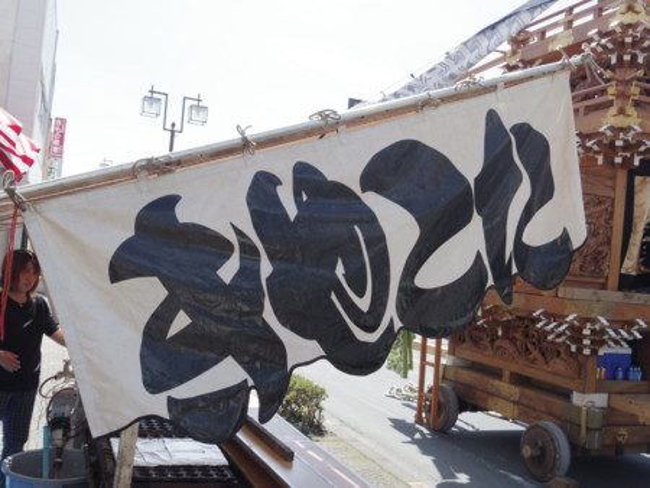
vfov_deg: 39.7
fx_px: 676
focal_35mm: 36
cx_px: 325
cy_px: 244
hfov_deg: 51.3
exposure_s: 1/500
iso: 200
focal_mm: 7.9
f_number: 4
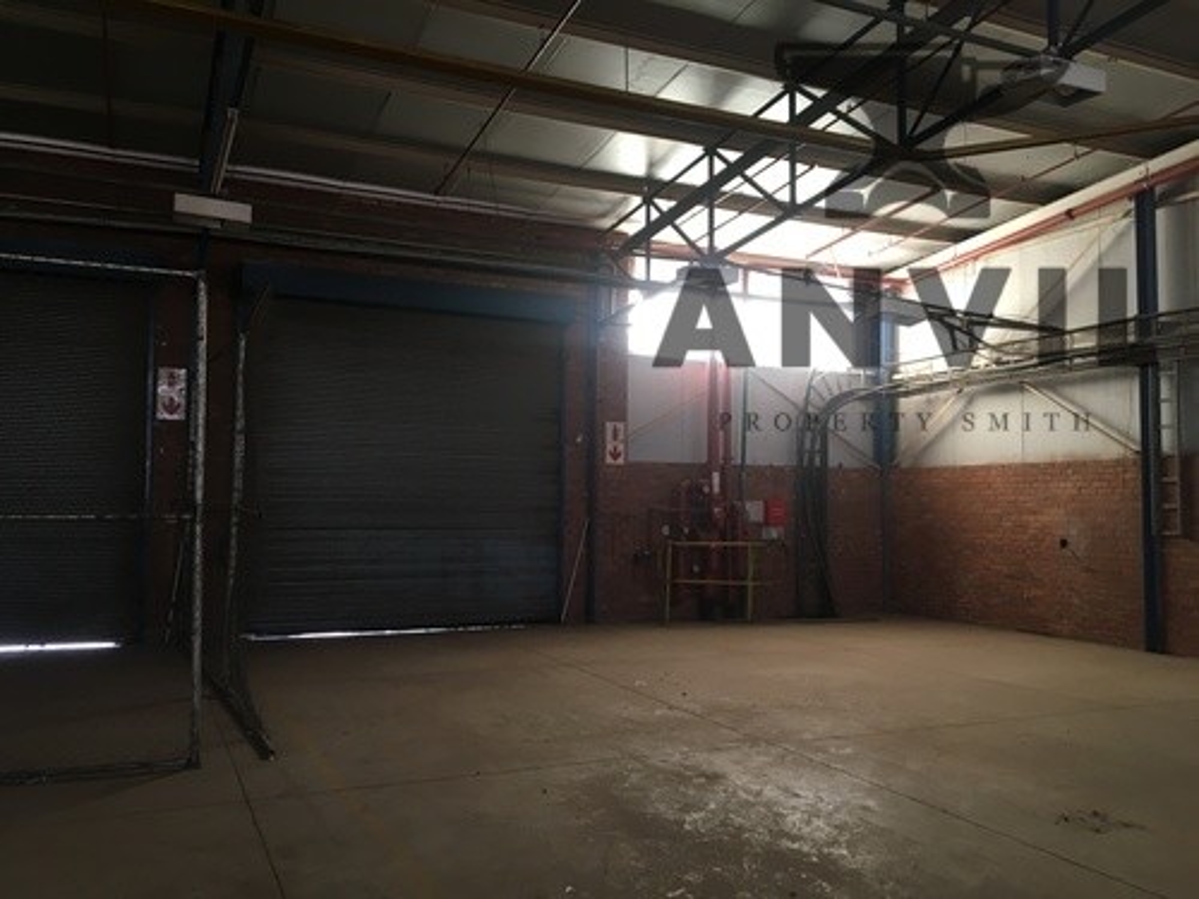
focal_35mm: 29
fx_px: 1004
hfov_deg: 61.7
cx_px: 600
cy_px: 450
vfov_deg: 48.2
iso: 100
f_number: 2.2
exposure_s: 1/33
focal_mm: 4.15
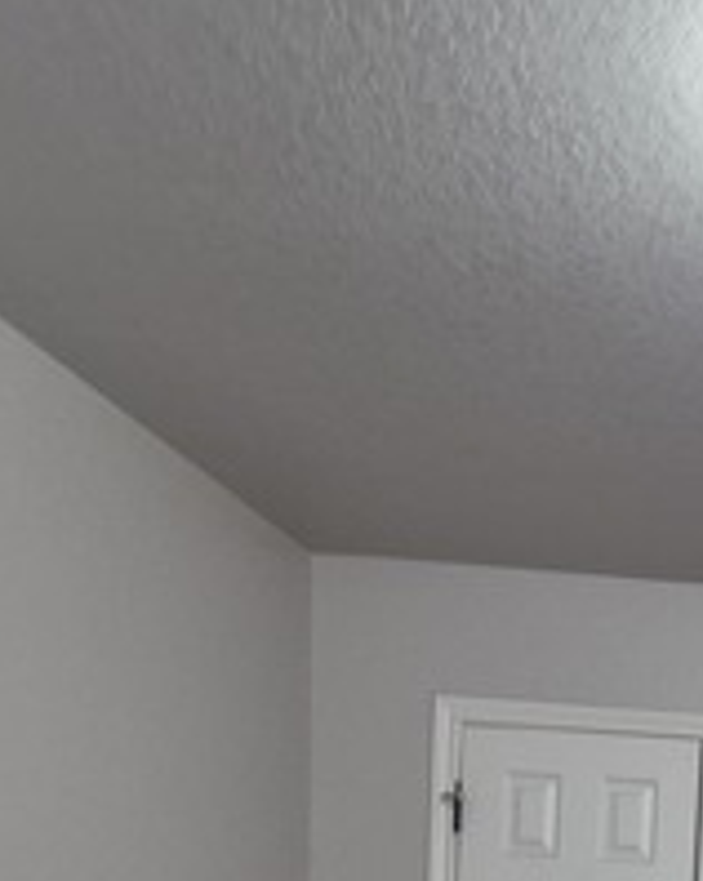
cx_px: 881
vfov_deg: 36.2
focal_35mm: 41
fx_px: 1068
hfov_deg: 30.1
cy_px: 1023
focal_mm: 1.74
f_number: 2.2
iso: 320
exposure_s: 1/60
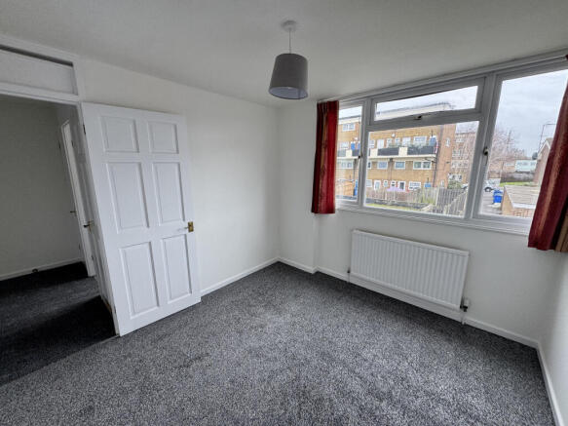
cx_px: 284
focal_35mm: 14
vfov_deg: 85.7
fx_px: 230
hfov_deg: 102.1
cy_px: 213
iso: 100
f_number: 2.2
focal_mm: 2.22
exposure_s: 1/99
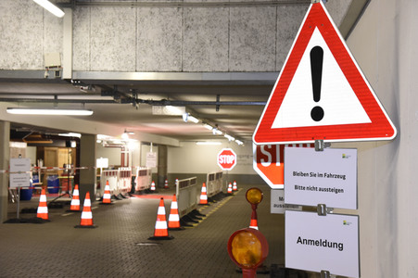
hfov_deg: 32.4
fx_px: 719
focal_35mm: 62
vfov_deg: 21.9
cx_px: 209
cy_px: 139
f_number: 6.3
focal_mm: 62
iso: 3200
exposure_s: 1/60
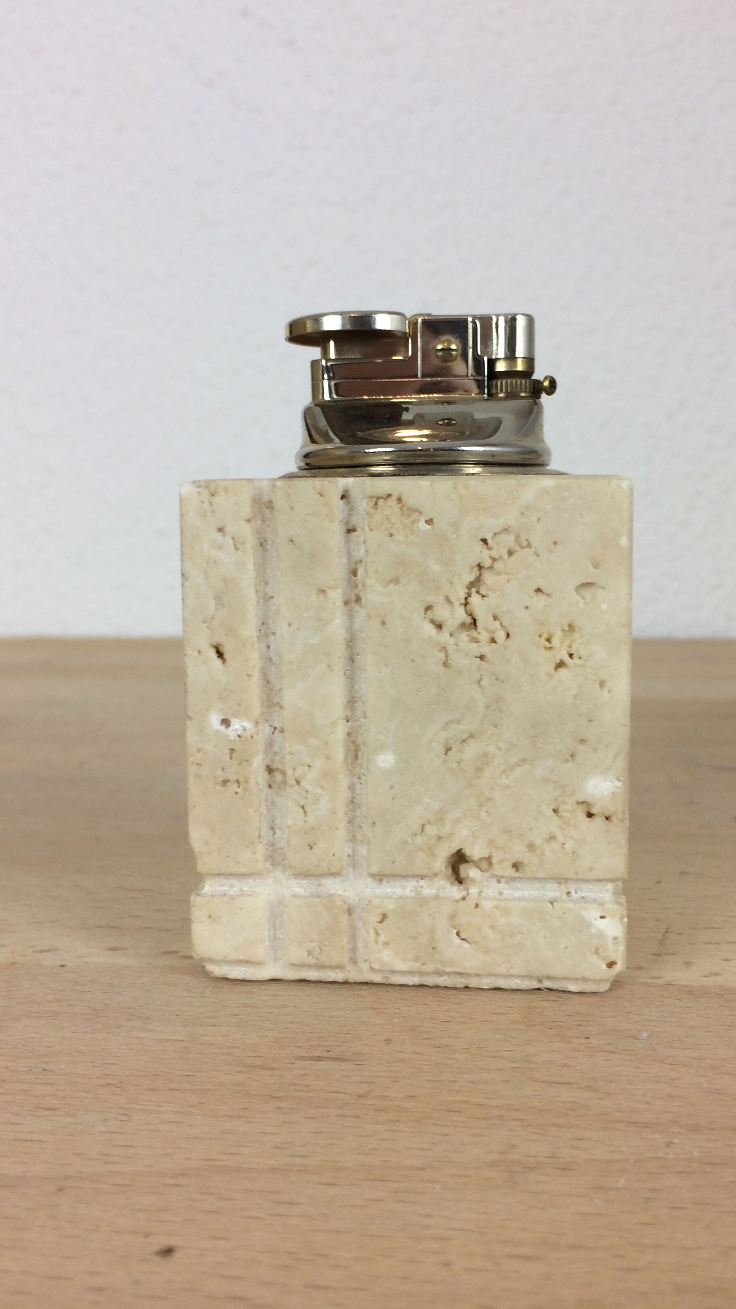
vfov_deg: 61.0
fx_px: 1110
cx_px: 412
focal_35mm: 32
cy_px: 651
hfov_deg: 36.6
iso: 50
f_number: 2.2
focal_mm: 4.15
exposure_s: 1/50
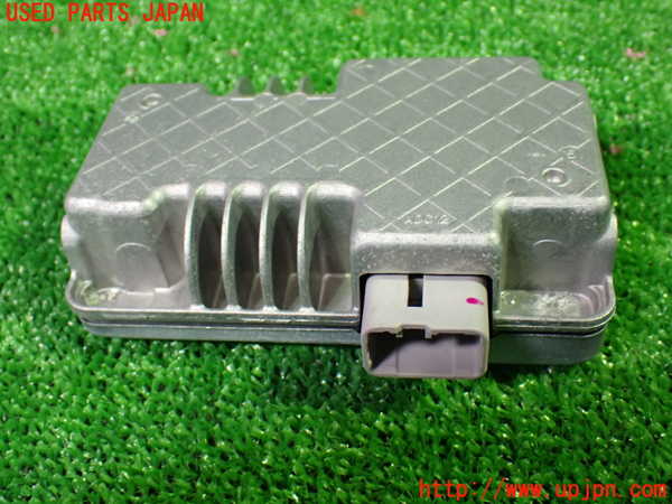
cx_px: 336
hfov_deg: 45.8
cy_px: 252
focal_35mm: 41
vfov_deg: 35.1
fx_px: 796
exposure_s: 1/40
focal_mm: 7.31
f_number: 2.8
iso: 800
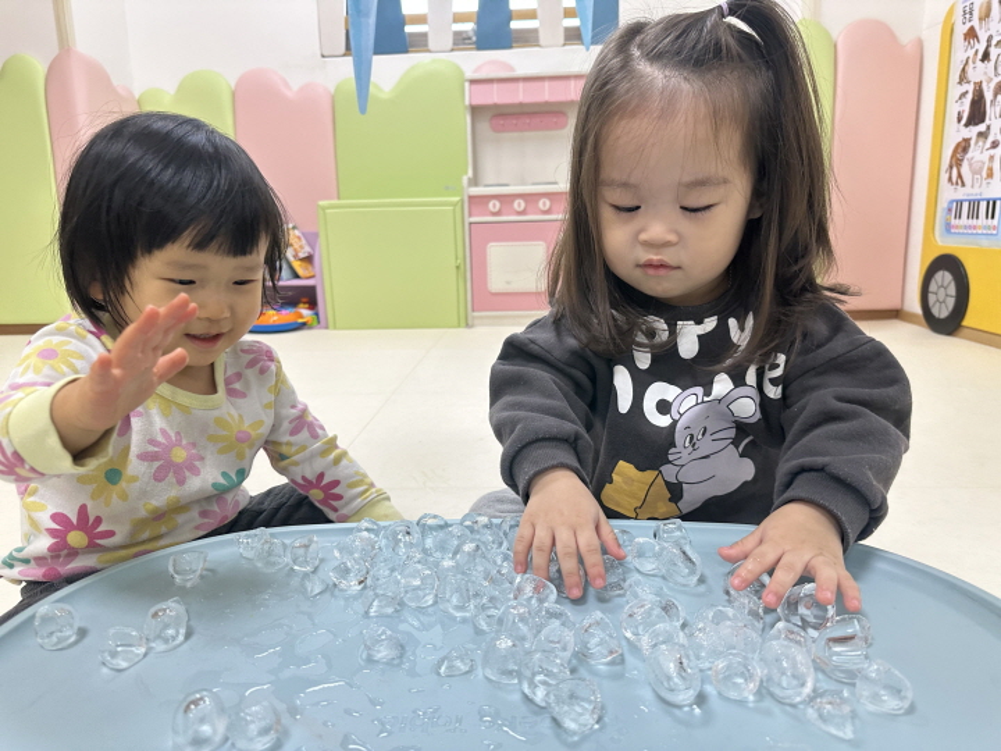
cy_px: 376
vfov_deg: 56.8
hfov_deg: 71.6
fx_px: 694
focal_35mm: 24
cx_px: 500
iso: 160
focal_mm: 6.86
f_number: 1.78
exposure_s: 1/120
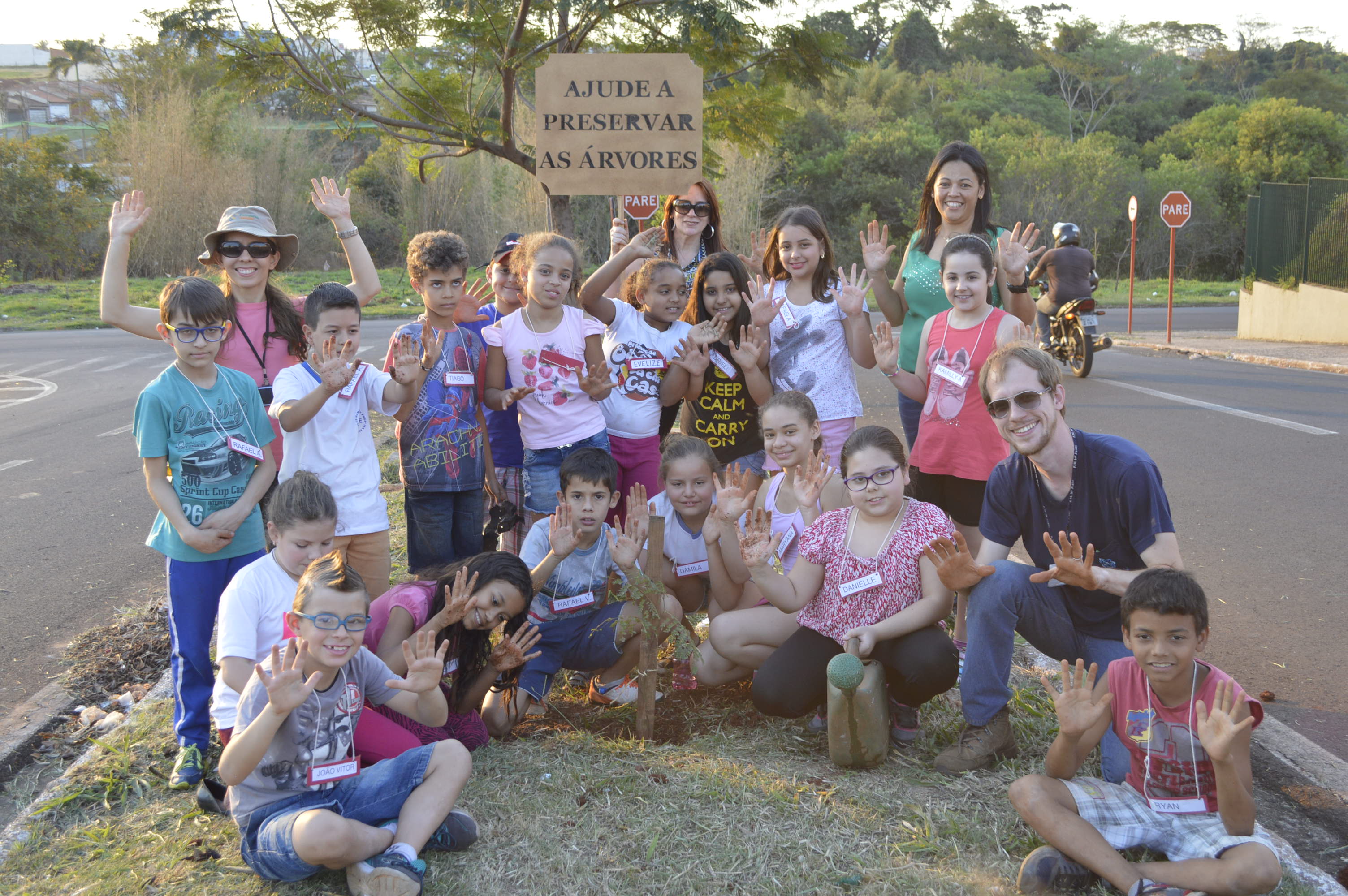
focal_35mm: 39
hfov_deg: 49.6
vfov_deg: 34.1
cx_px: 674
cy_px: 448
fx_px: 1459
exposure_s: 1/125
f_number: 5.6
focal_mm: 26
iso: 400
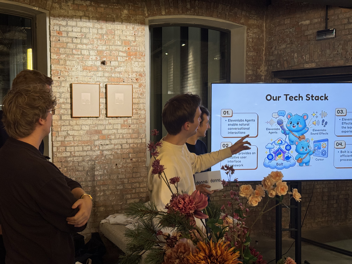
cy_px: 132
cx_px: 176
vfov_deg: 30.3
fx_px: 488
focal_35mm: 48
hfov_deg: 39.7
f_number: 1.78
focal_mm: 6.76
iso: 160
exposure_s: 1/60
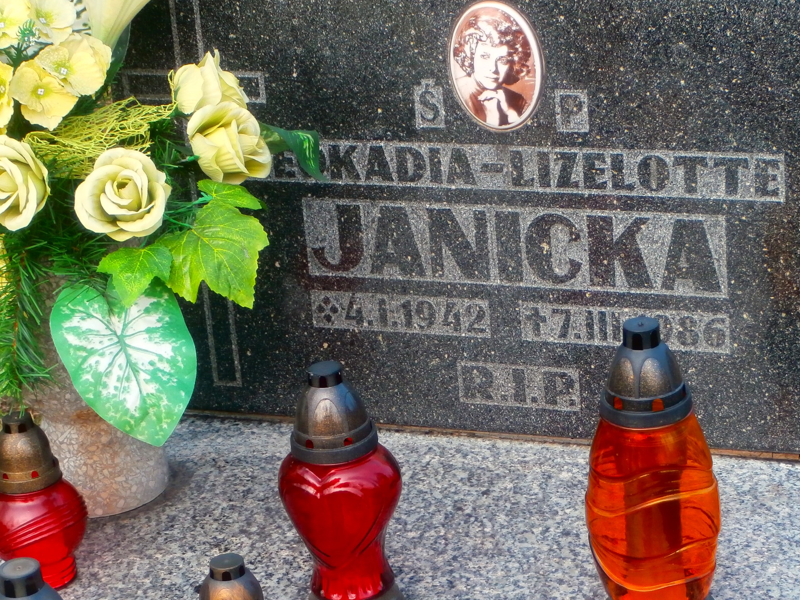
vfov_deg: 14.6
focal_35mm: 101
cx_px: 461
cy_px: 289
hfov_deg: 19.4
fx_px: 2334
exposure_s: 1/100
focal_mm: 12.1
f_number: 4.7
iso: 100
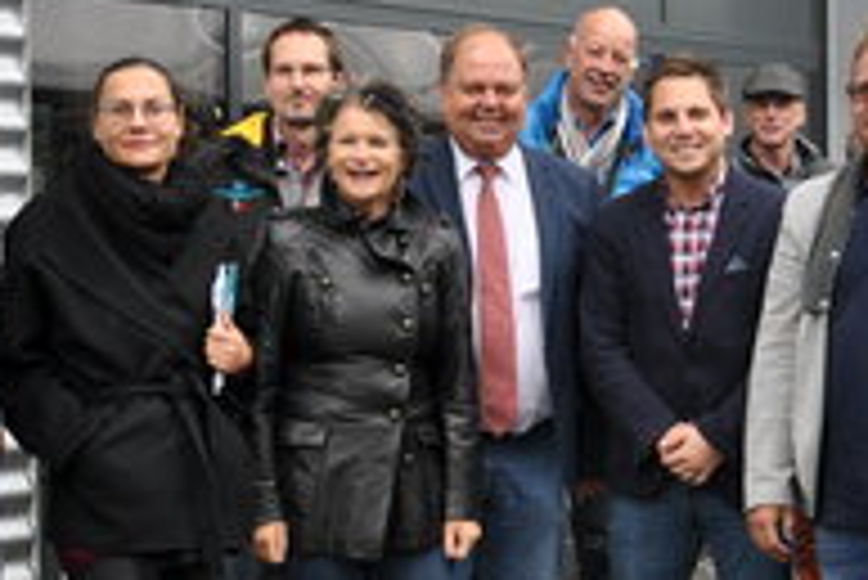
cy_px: 308
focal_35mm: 82
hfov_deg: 24.4
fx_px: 1979
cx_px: 670
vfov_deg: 16.7
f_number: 5.6
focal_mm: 22
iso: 250
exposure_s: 1/125
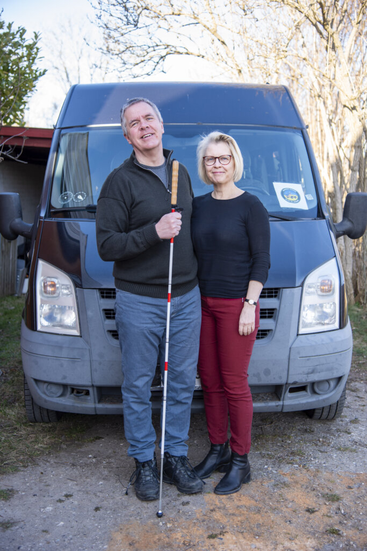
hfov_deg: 28.1
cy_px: 276
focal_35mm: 48
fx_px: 734
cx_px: 184
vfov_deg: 41.1
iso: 250
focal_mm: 48
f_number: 4
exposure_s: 1/250
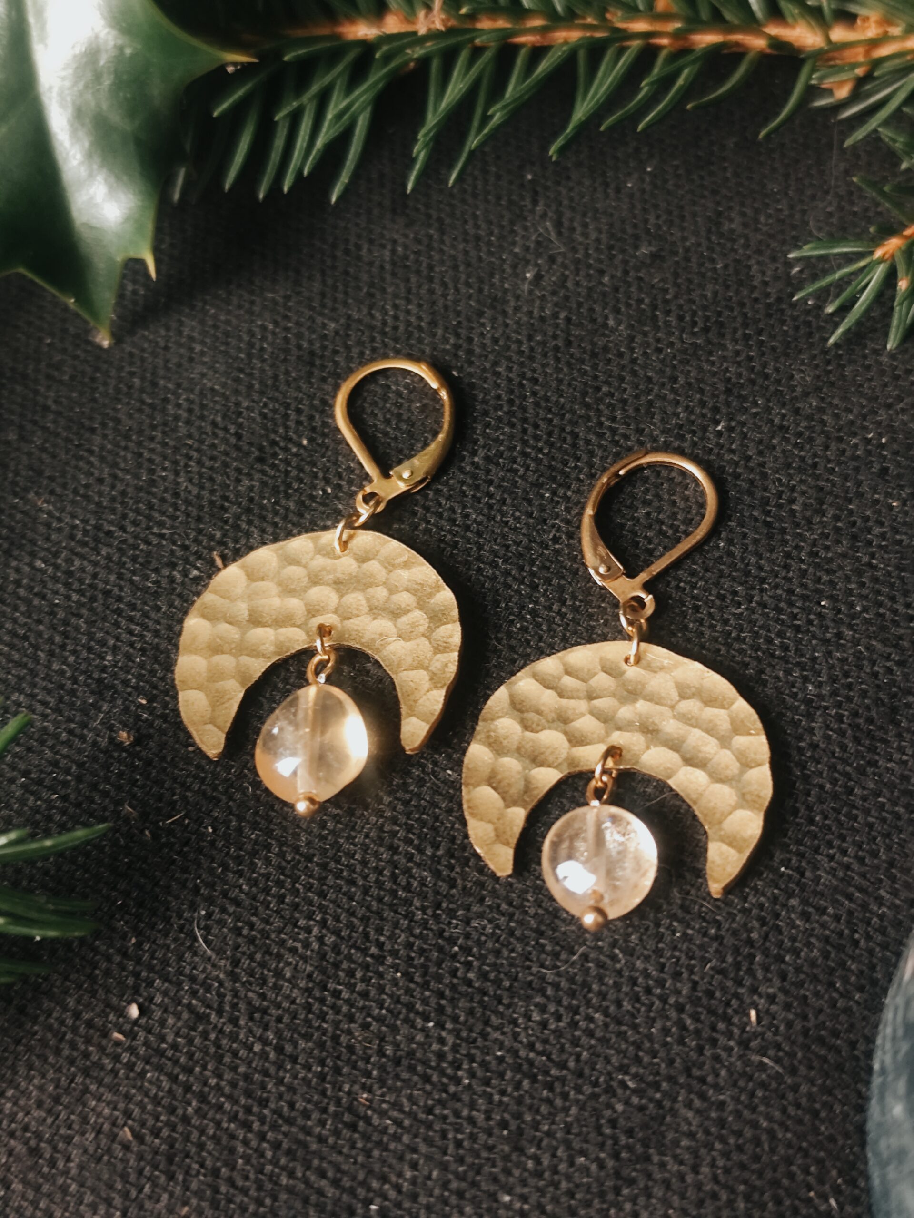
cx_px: 457
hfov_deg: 31.5
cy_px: 609
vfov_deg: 41.2
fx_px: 1619
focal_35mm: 46
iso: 500
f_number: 1.65
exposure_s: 1/25
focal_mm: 6.19
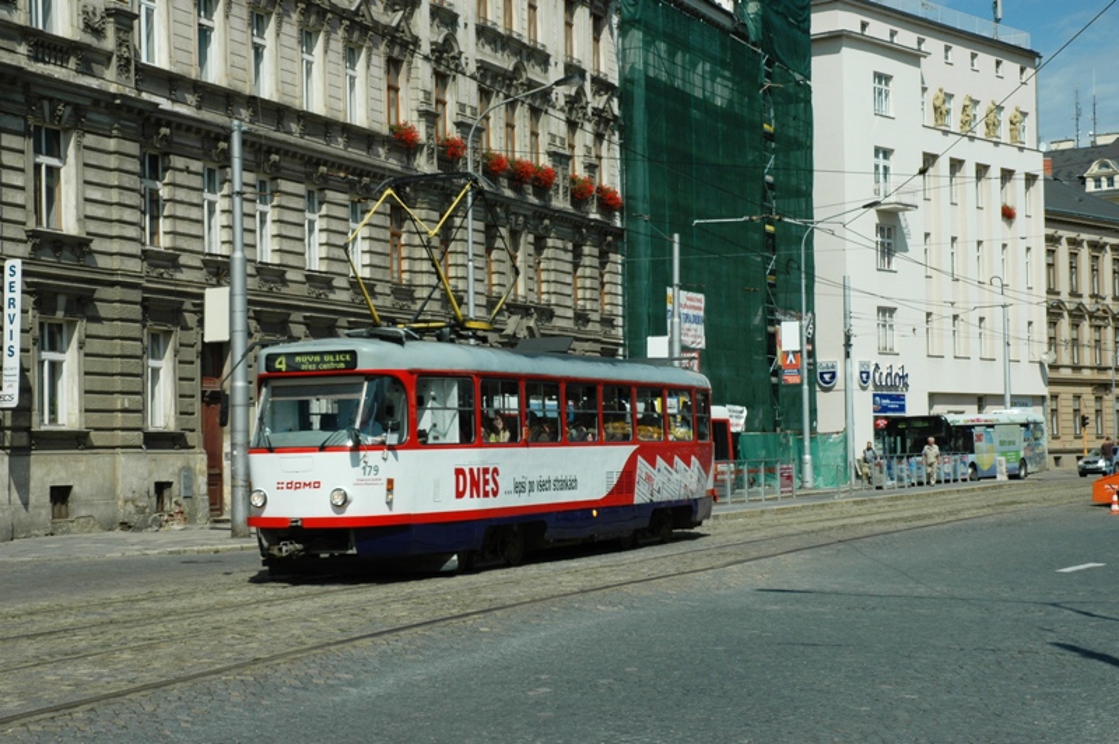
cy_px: 372
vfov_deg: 19.7
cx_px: 560
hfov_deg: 29.3
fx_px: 2143
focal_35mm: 69
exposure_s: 1/160
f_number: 22
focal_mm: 46
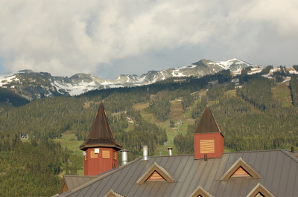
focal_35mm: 105
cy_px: 98
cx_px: 149
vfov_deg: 13.0
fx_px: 867
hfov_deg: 19.5
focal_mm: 70
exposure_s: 1/250
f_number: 10
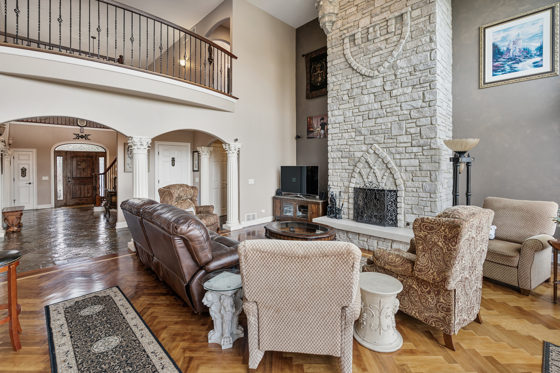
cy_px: 186
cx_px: 280
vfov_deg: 72.1
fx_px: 257
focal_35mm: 16
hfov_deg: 95.0
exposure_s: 1/25
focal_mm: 16.5
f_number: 4
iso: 200
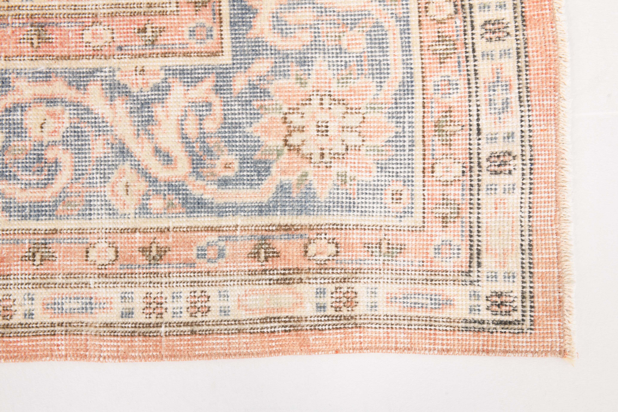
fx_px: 824
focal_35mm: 48
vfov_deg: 28.1
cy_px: 206
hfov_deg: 41.1
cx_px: 309
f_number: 11
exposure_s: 1/125
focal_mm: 48
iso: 400
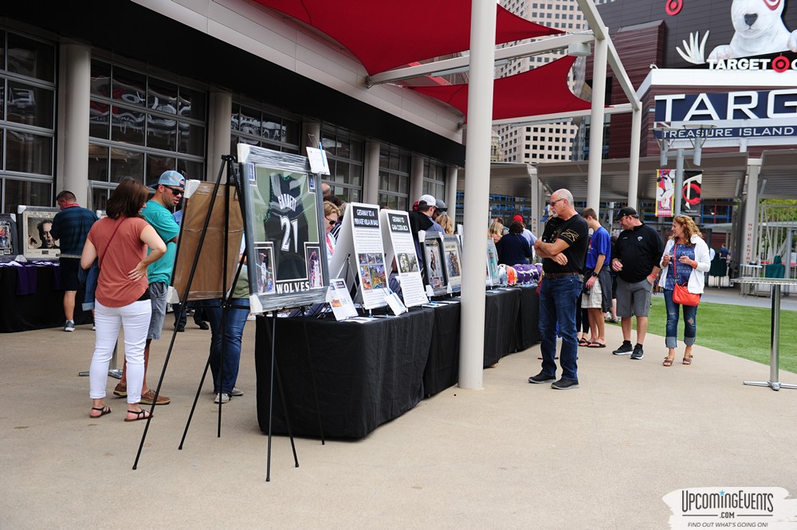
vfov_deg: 29.8
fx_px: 995
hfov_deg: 43.6
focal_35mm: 45
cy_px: 265
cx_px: 398
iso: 320
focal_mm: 45
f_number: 4
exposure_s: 1/500
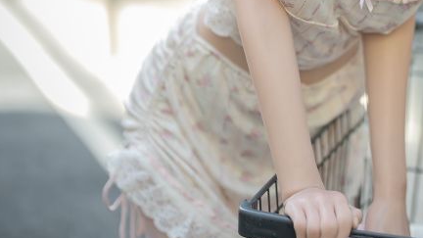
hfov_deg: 19.6
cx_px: 274
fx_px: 1223
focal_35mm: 109
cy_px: -68
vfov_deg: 10.9
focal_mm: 50
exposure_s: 1/1600
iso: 160
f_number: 1.2
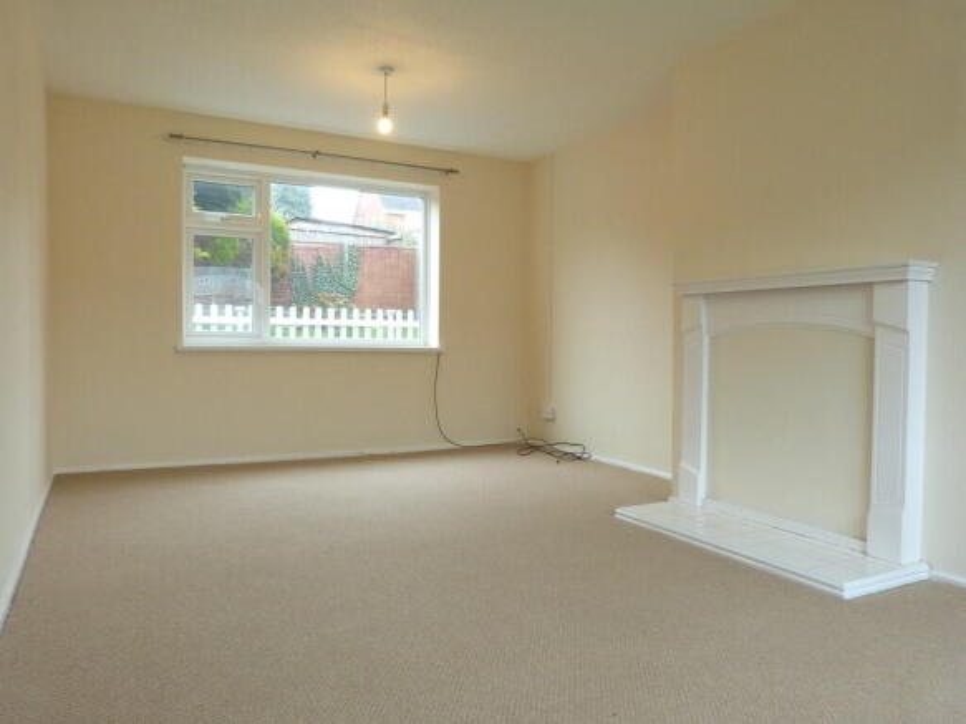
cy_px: 362
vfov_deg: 54.9
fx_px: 698
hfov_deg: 69.4
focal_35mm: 25
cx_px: 483
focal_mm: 4.5
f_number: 2.8
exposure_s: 1/60
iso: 320
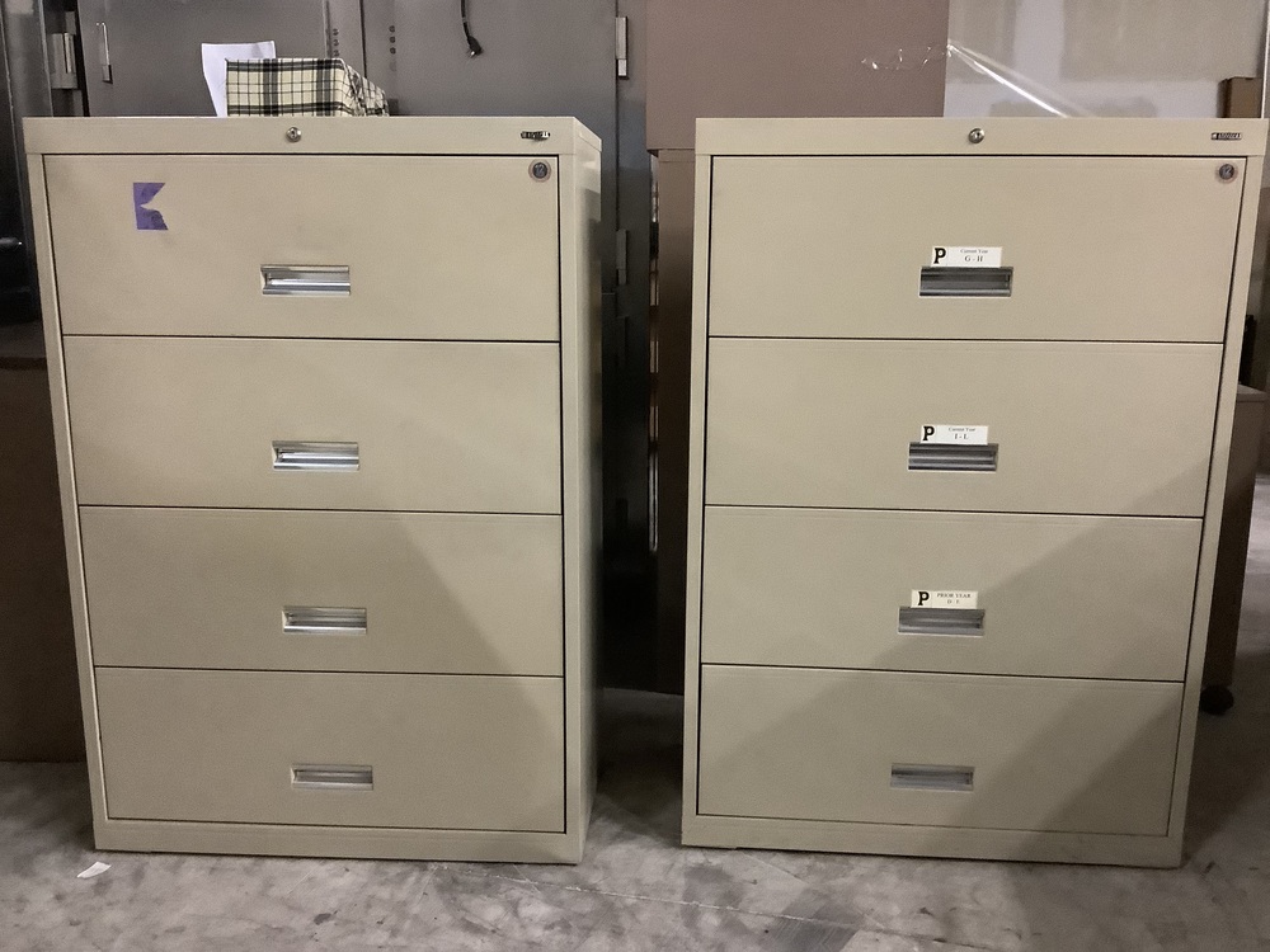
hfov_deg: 58.4
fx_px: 1137
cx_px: 635
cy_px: 476
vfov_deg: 45.4
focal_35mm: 31
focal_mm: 3.3
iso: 640
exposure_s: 1/24
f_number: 2.4
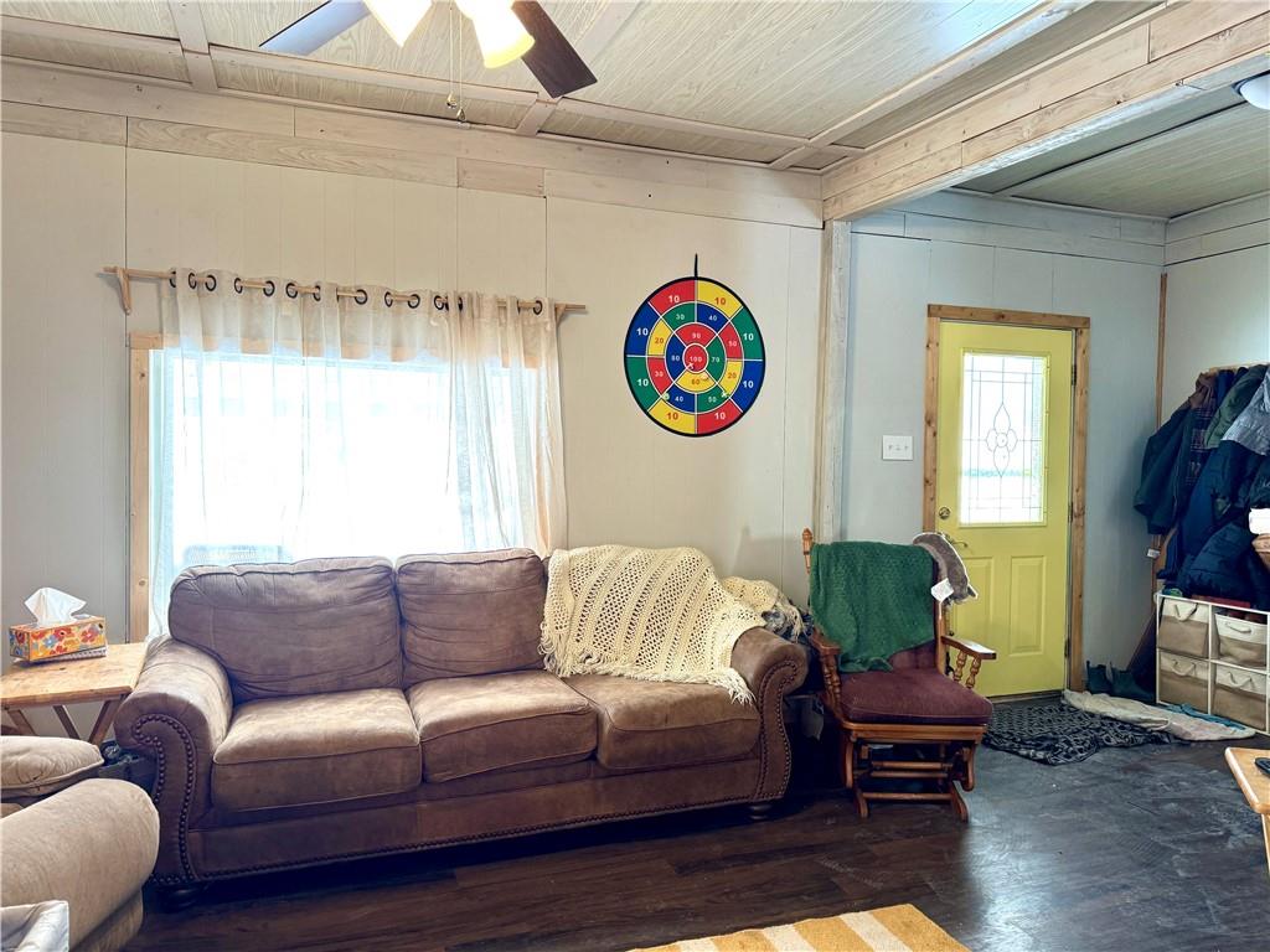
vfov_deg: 56.8
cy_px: 476
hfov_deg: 71.6
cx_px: 635
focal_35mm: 24
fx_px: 881
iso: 160
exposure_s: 1/60
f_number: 1.78
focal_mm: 6.76
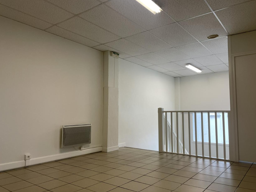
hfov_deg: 65.3
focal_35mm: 27
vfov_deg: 51.3
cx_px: 131
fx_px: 200
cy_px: 95
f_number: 1.6
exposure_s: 1/100
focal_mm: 4.2
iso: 100
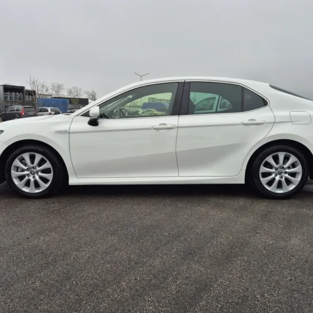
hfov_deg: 57.3
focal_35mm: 28
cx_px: 159
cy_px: 155
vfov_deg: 57.3
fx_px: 286
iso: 25
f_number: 1.8
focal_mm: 5.4
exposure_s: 1/180
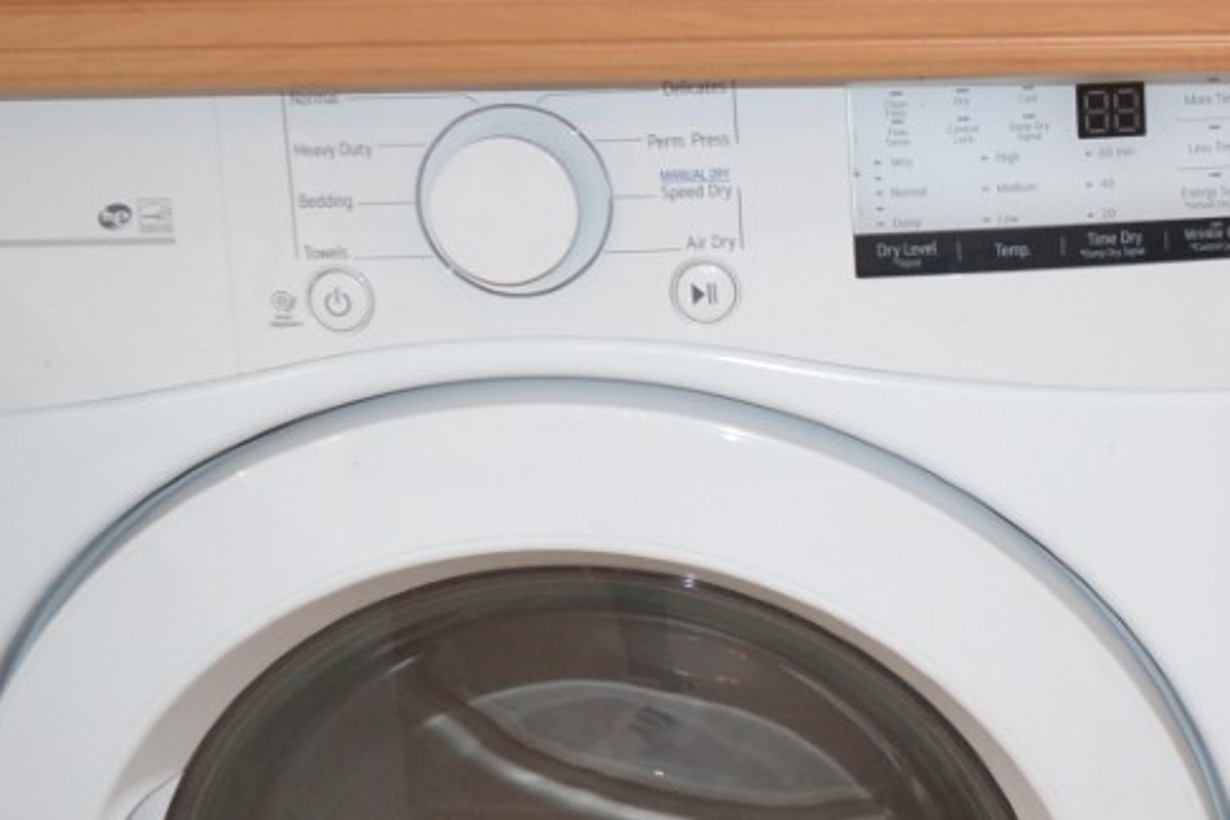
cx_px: 1351
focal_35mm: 90
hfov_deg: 21.5
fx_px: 3075
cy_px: 519
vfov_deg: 15.2
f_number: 3.5
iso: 640
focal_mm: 18
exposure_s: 1/60
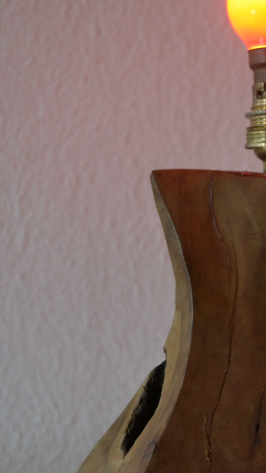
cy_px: 276
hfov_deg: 11.9
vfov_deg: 21.3
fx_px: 1254
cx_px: 301
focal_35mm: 100
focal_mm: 26
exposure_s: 1/15
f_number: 4.2
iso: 400
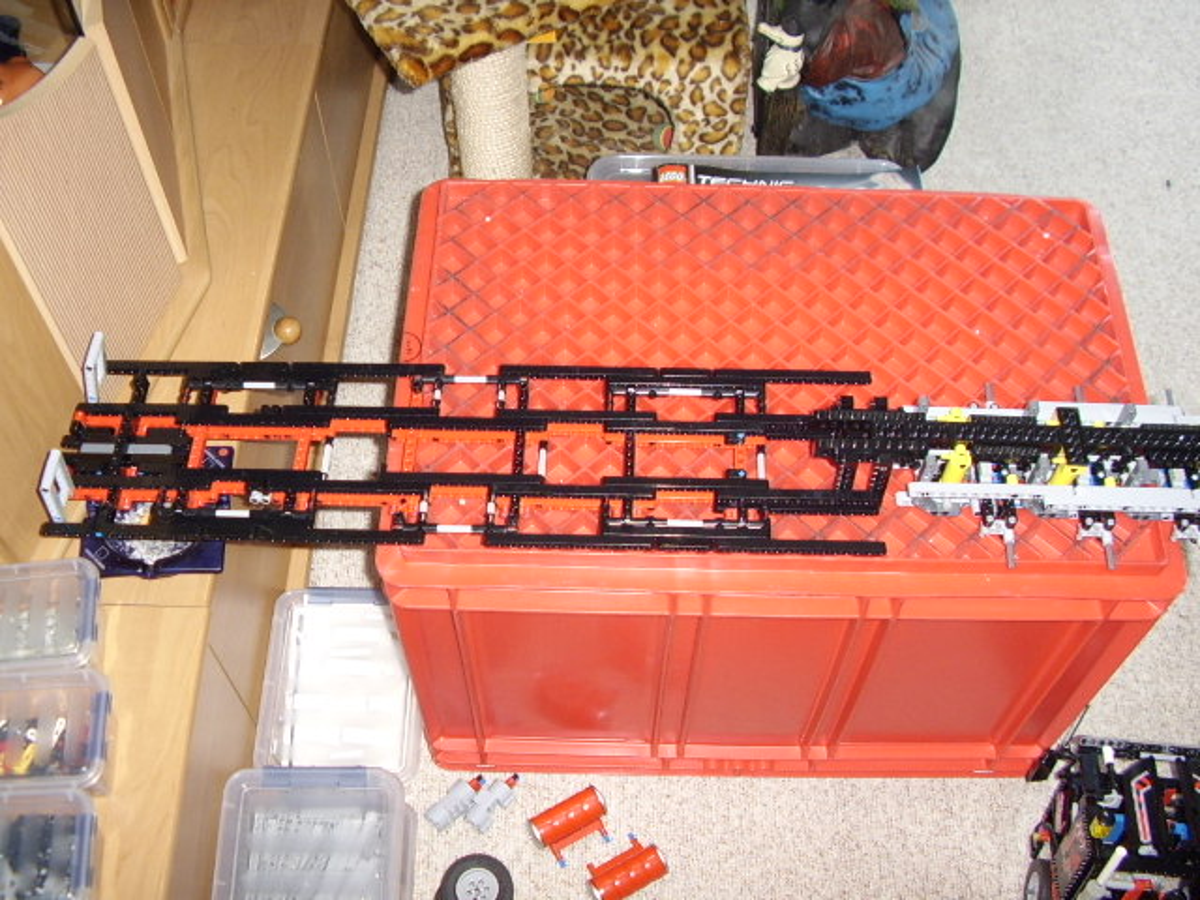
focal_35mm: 30
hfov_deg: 60.0
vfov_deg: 46.8
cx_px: 600
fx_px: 1040
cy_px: 450
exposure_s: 1/30
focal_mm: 5.8
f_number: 2.9
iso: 183
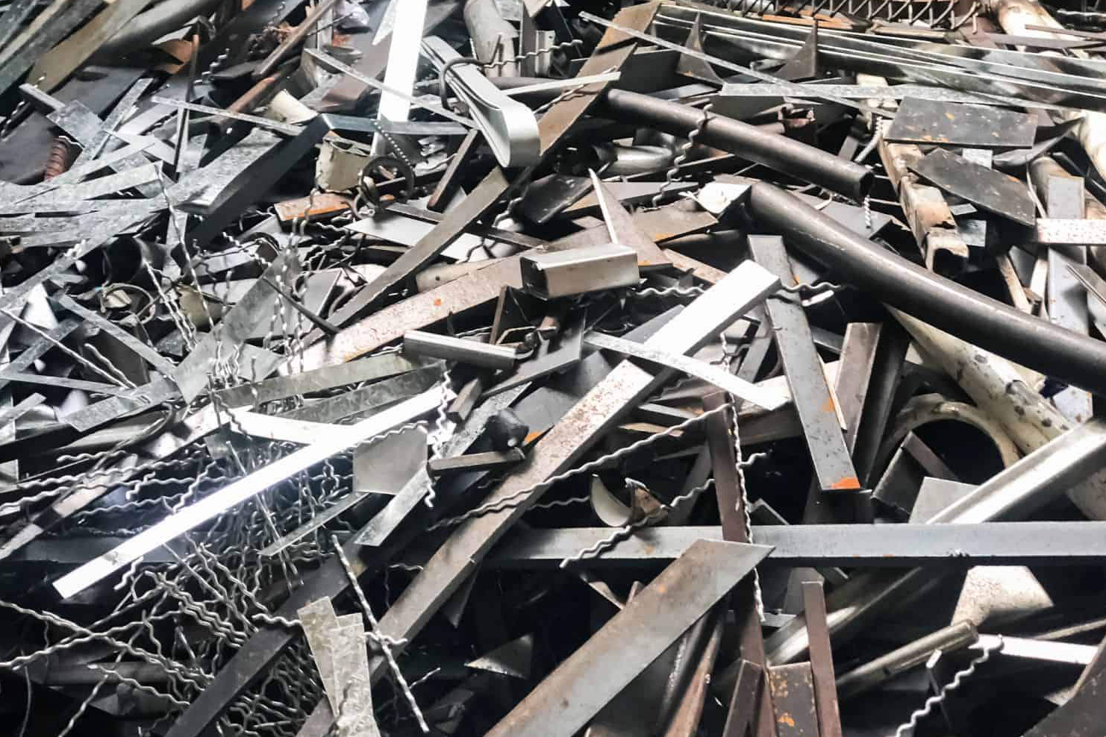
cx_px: 559
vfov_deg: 22.6
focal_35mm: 60
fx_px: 1843
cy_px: 329
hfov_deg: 33.4
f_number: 2.8
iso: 500
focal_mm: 6.6
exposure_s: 1/60
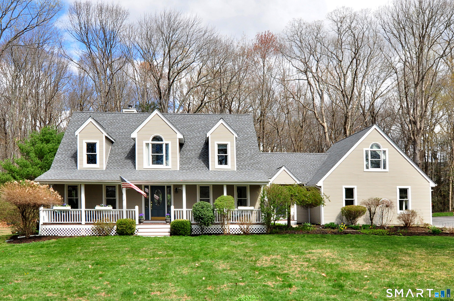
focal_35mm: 22
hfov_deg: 77.4
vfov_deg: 56.0
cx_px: 227
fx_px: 283
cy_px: 150
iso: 320
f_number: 8
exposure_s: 1/320
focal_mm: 15
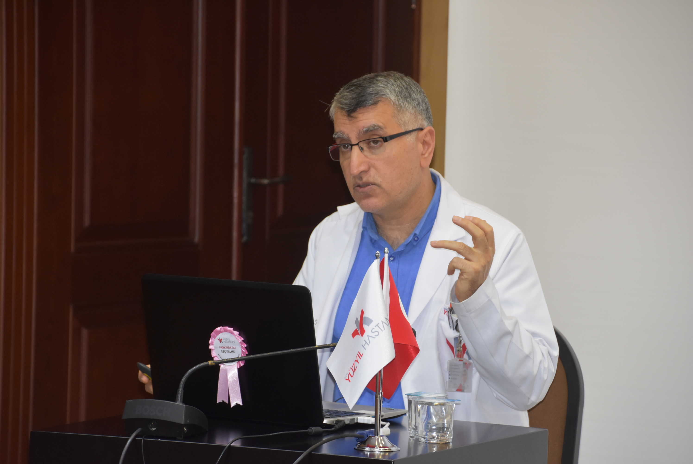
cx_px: 346
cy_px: 232
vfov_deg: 6.6
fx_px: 4046
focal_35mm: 210
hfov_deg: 9.8
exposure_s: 1/60
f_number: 6
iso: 1250
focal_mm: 140
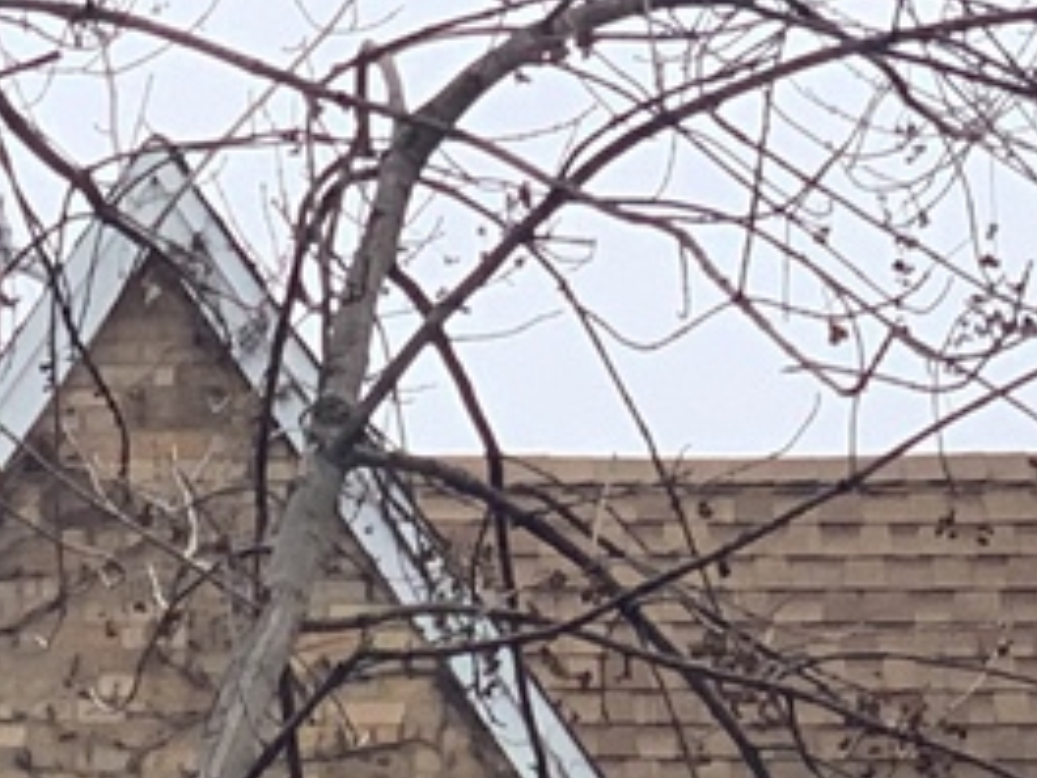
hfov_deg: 7.0
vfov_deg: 5.1
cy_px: 1859
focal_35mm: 284
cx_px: 153
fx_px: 8508
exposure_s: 1/90
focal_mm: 6
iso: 125
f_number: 2.4
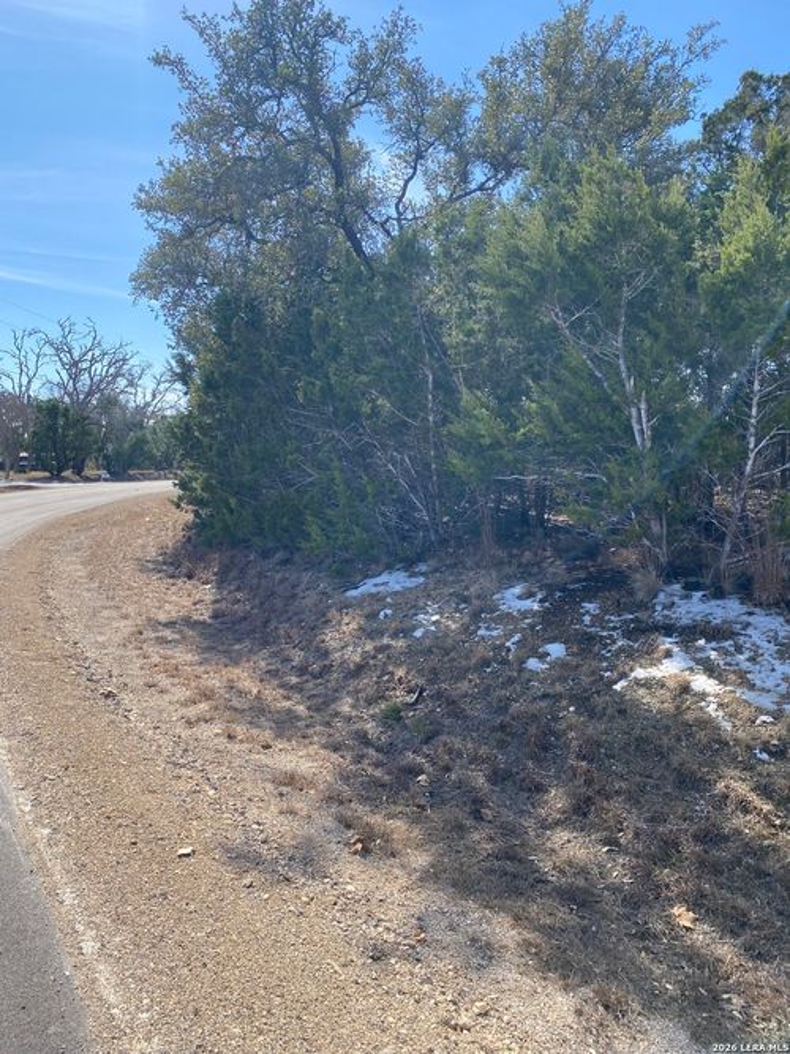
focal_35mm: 26
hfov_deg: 53.0
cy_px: 527
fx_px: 791
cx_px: 395
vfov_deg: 67.3
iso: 32
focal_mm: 4.25
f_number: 1.8
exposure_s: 1/1300
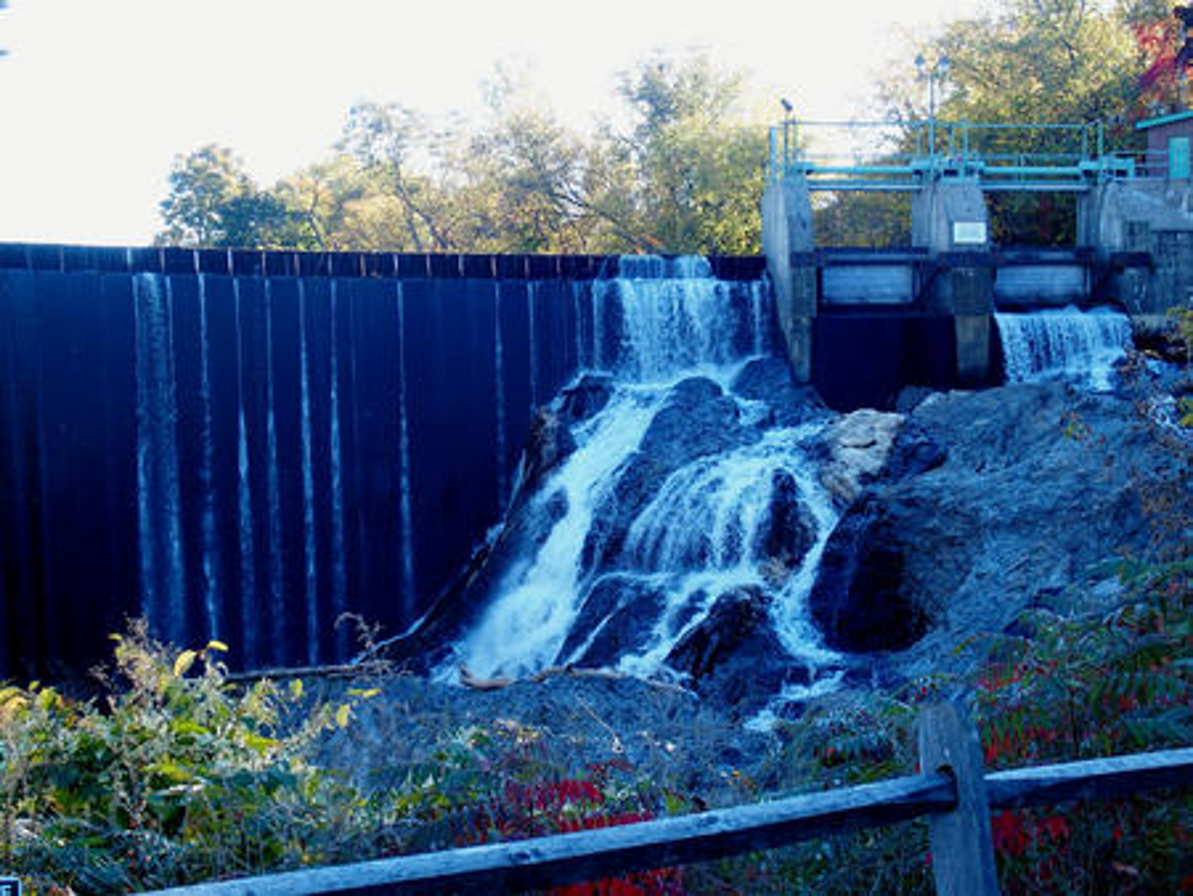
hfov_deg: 25.6
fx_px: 2621
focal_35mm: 76
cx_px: 596
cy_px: 448
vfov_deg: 19.4
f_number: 3.2
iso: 100
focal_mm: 16.1
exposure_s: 1/160
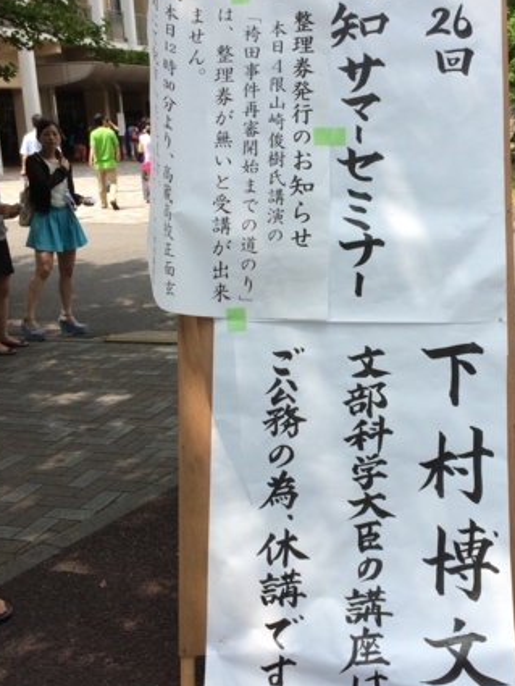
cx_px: 338
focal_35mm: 45
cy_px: 341
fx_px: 892
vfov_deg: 42.1
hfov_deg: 32.0
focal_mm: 4.12
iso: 32
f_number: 2.2
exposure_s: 1/1244
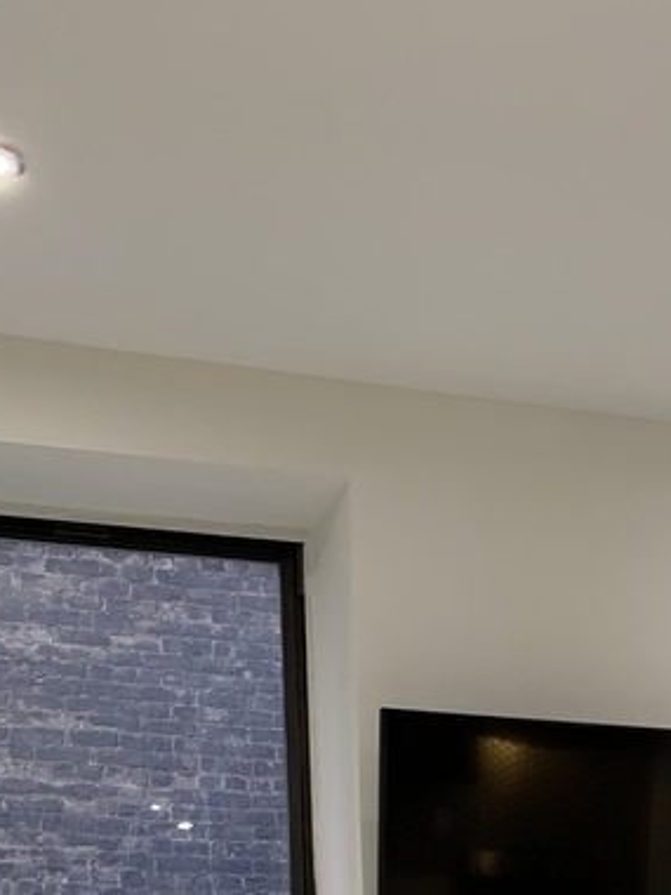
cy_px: 1212
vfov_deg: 23.2
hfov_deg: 19.8
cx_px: 607
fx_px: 1887
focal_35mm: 73
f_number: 1.8
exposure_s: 1/60
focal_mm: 4.25
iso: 100
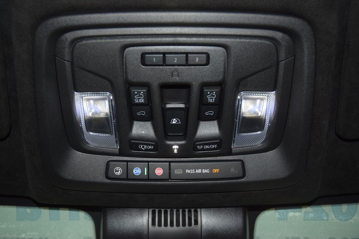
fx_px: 374
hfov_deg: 51.3
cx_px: 180
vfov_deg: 35.5
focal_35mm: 38
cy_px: 120
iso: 560
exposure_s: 1/50
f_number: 3.8
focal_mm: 25
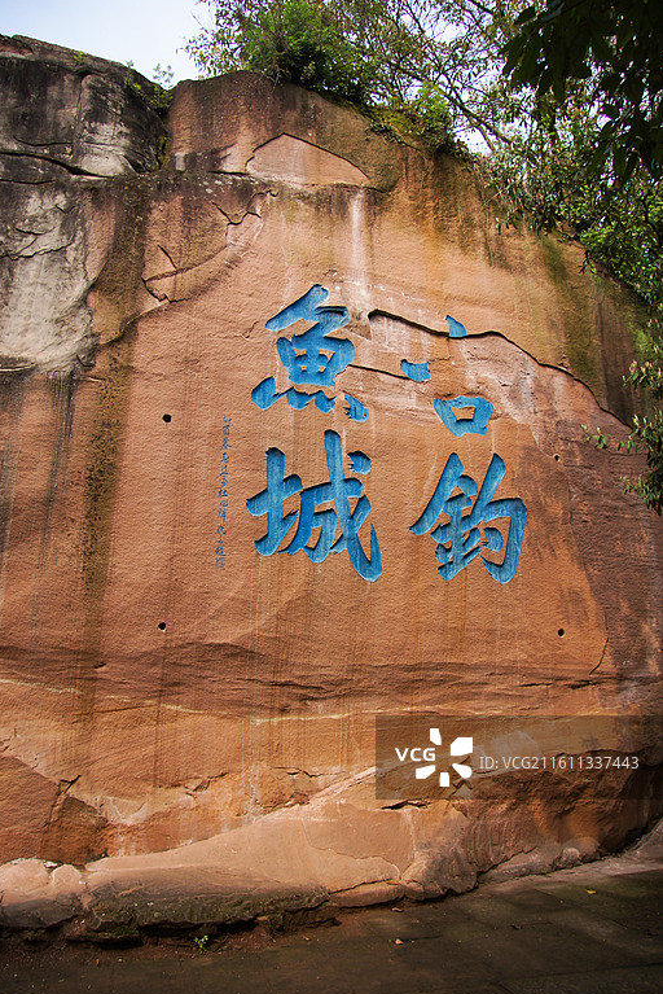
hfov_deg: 51.3
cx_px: 320
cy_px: 514
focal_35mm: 25
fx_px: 690
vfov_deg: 71.5
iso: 100
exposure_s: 1/1000
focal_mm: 16
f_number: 3.5
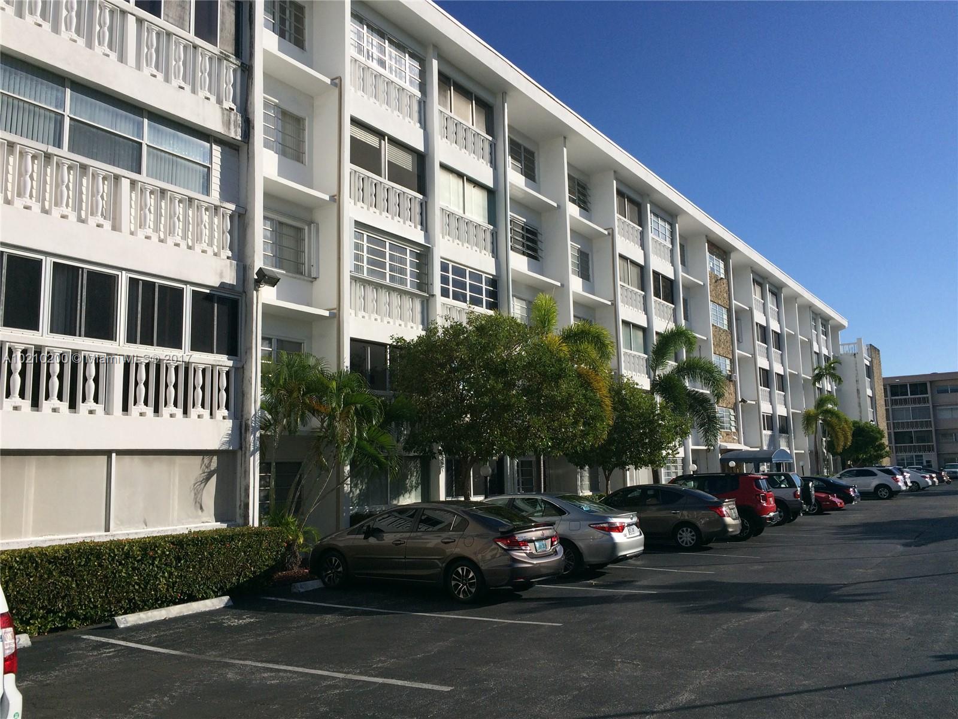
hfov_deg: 61.7
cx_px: 479
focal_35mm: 29
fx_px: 803
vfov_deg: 48.2
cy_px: 360
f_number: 2.2
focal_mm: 4.15
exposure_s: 1/4566
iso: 32
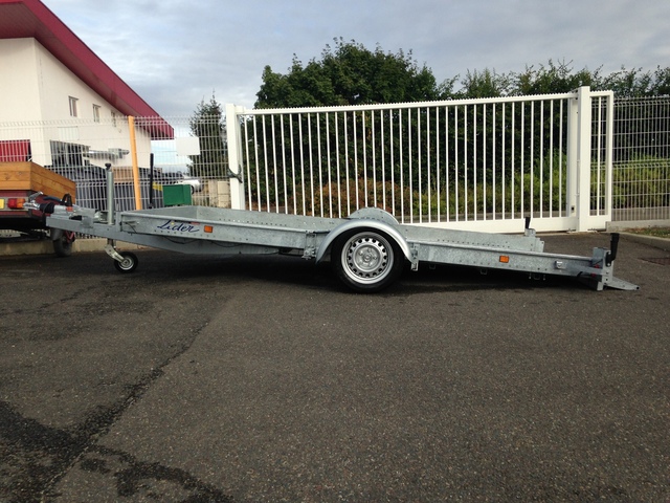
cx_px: 335
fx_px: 639
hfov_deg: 55.4
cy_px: 252
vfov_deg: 42.9
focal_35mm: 33
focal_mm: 4.12
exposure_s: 1/935
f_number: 2.4
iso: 50
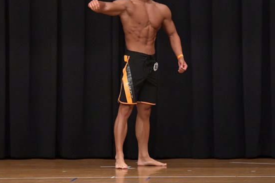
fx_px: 2420
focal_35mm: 317
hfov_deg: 6.5
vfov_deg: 4.3
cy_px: 64
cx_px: 133
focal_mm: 150
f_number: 5.6
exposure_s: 1/400
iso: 6400
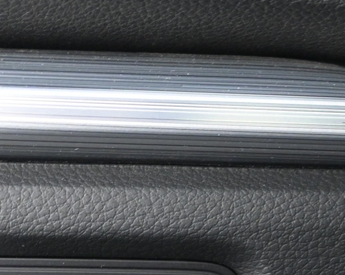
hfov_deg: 20.3
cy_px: 361
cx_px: 20
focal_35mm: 92
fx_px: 941
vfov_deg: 15.8
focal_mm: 20.5
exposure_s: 1/10
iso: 2500
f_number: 3.8
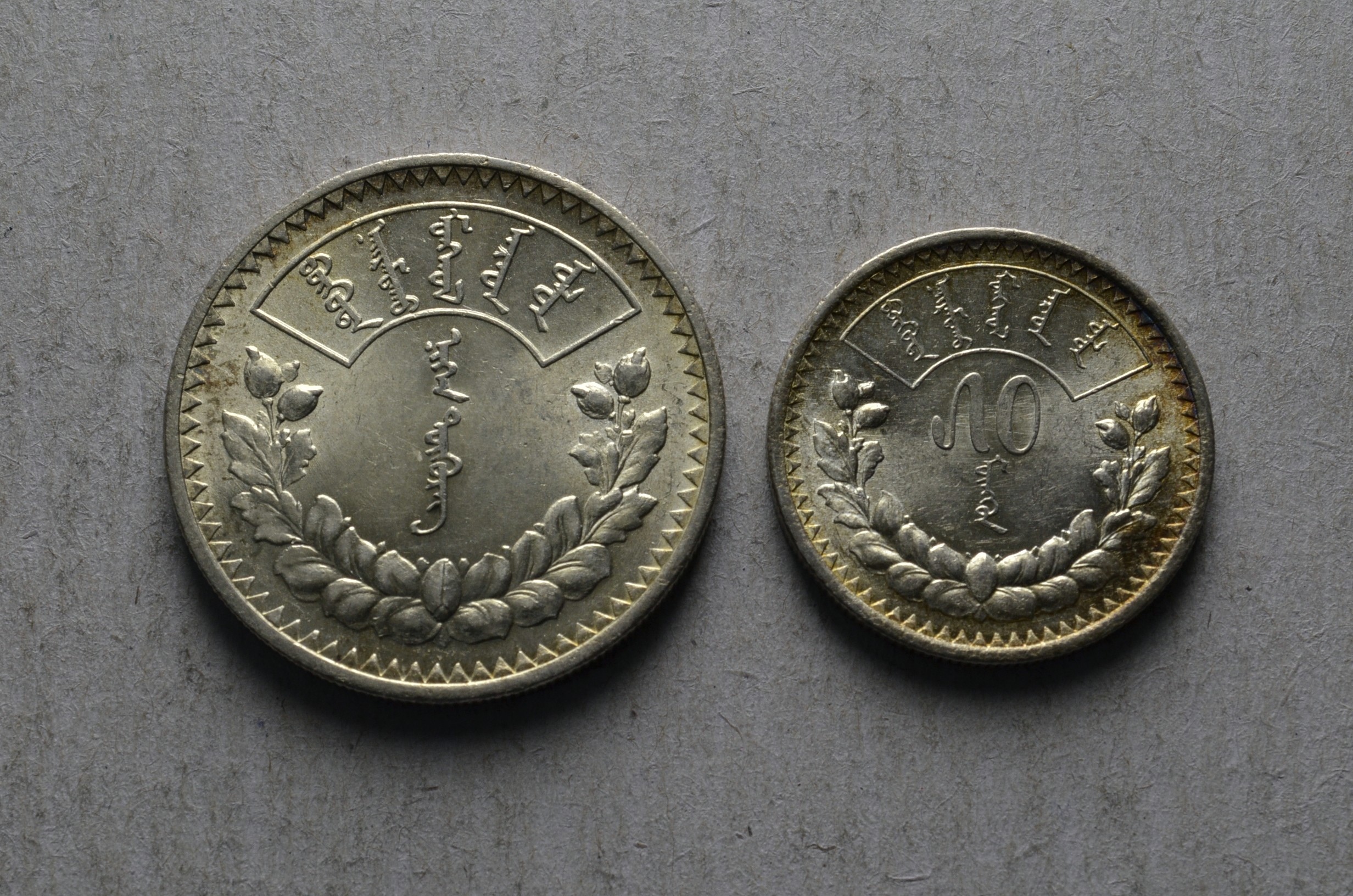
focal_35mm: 82
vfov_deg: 16.5
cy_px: 448
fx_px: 3094
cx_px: 676
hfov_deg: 24.7
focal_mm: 55
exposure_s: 1/250
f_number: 14
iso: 400
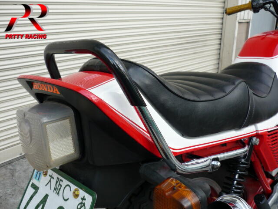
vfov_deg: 42.9
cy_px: 104
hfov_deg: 55.4
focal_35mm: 33
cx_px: 139
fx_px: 265
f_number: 2.8
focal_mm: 5.5
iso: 100
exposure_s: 1/60
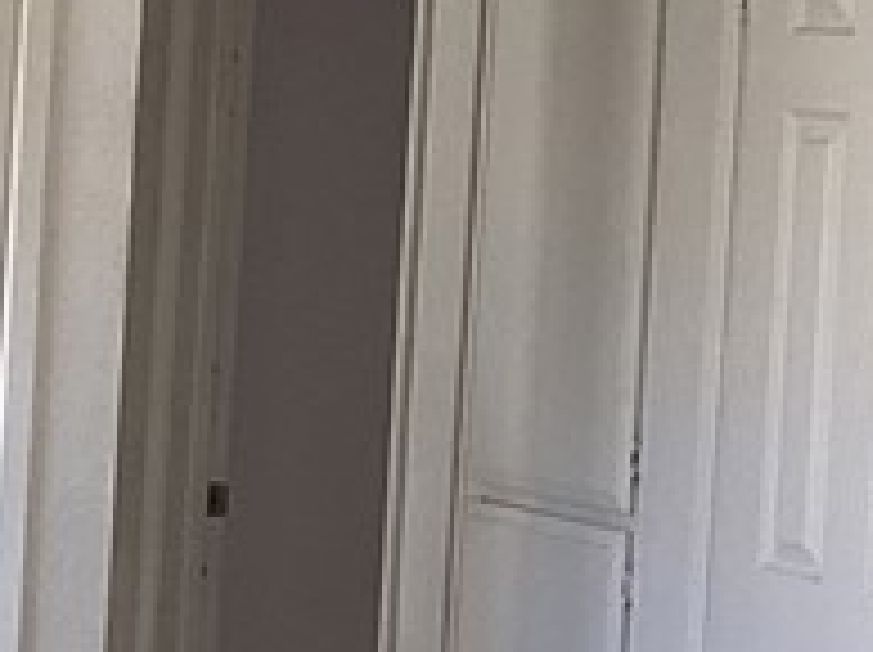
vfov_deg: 9.0
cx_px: 284
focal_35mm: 164
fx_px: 4131
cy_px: 9
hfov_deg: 12.0
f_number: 2.4
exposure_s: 1/60
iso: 100
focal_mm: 3.3
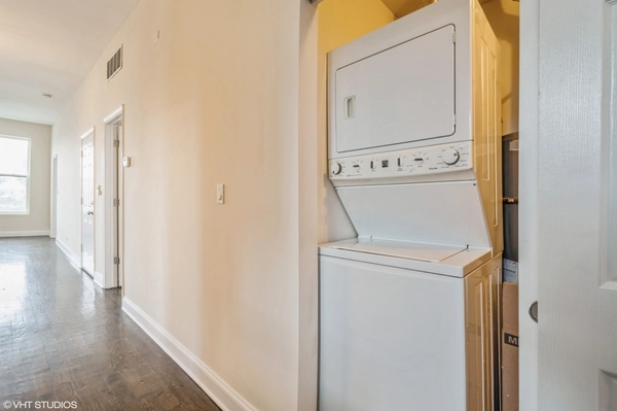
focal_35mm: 15
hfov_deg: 100.4
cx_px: 308
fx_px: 257
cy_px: 206
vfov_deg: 77.2
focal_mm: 10
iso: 100
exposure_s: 1/1.25
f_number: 11
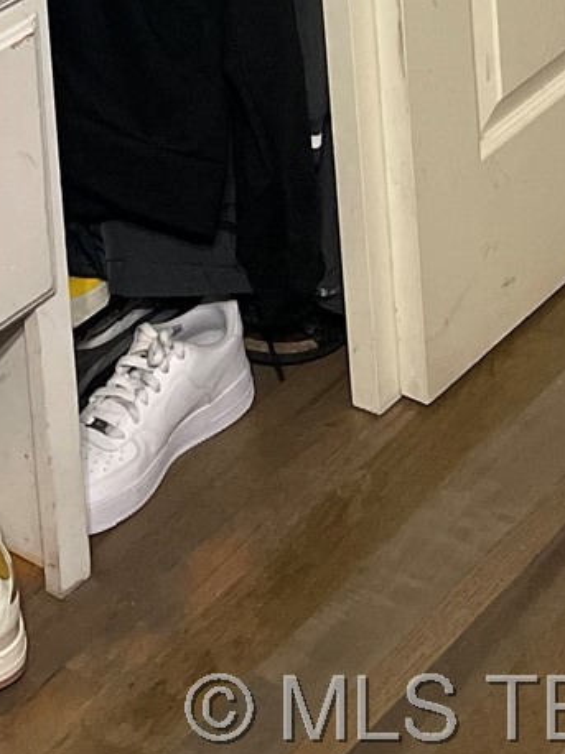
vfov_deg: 14.7
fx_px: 2374
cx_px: 343
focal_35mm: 109
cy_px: -779
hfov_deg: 13.6
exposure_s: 1/60
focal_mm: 5.1
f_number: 1.6
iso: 320
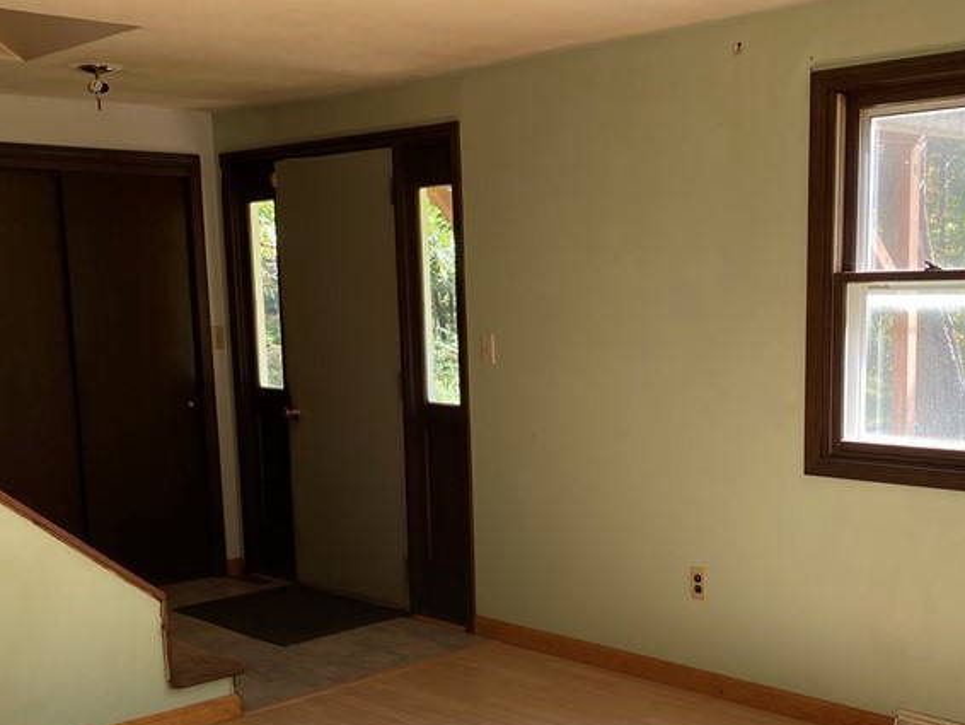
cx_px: 641
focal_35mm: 47
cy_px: 505
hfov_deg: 39.9
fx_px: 1311
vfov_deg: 30.6
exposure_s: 1/122
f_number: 1.8
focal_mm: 4.25
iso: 40
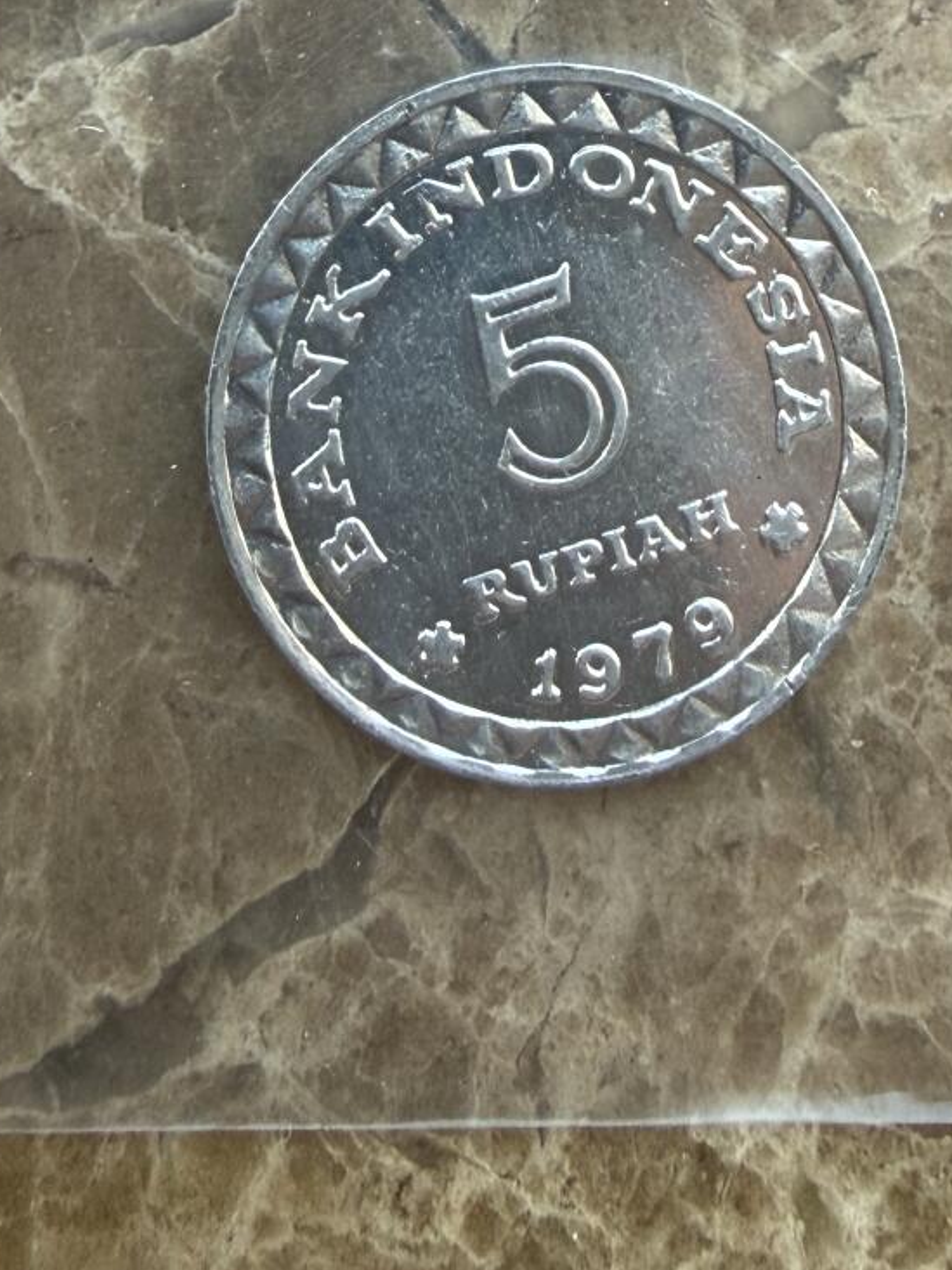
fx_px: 2163
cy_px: -194
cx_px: 479
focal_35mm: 59
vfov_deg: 28.9
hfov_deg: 24.8
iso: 100
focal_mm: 2.22
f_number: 2.2
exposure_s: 1/99
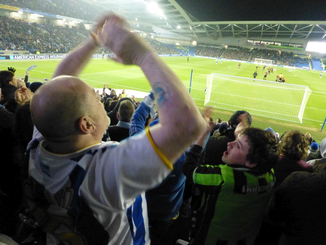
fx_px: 226
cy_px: 122
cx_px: 163
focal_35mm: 24
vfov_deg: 56.8
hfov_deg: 71.6
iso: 1600
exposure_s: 1/50
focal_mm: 4.3
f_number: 3.3
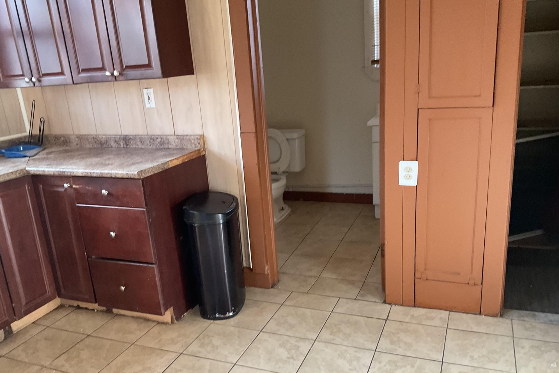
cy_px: 211
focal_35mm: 31
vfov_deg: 42.2
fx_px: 481
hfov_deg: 60.3
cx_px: 273
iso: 125
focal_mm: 3
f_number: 1.8
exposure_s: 1/60
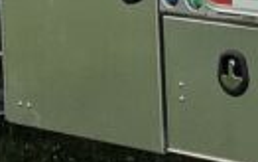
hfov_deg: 7.9
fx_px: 1801
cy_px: -142
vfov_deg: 5.1
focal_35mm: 256
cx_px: 447
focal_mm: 3.3
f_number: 2.4
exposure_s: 1/1456
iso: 25
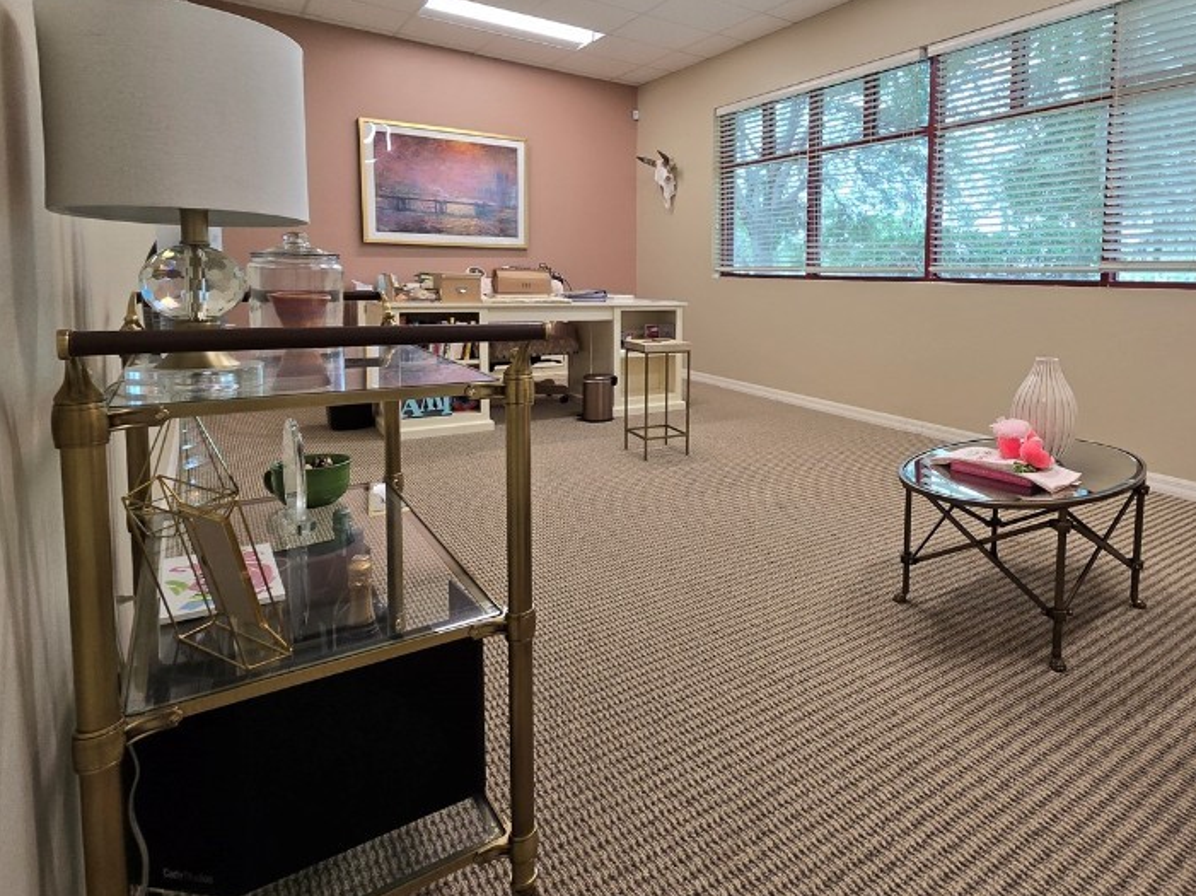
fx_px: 656
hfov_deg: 80.9
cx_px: 829
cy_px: 338
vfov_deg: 67.6
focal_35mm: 19
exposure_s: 1/60
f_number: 2.2
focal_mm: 2.2
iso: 80
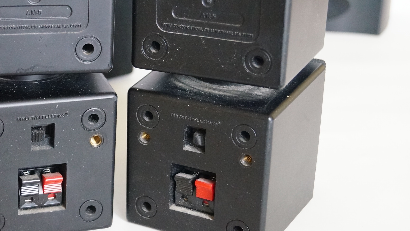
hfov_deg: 27.0
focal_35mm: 78
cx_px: 123
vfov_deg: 15.5
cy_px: 65
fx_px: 845
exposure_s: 1/60
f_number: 4.5
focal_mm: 35
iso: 2500
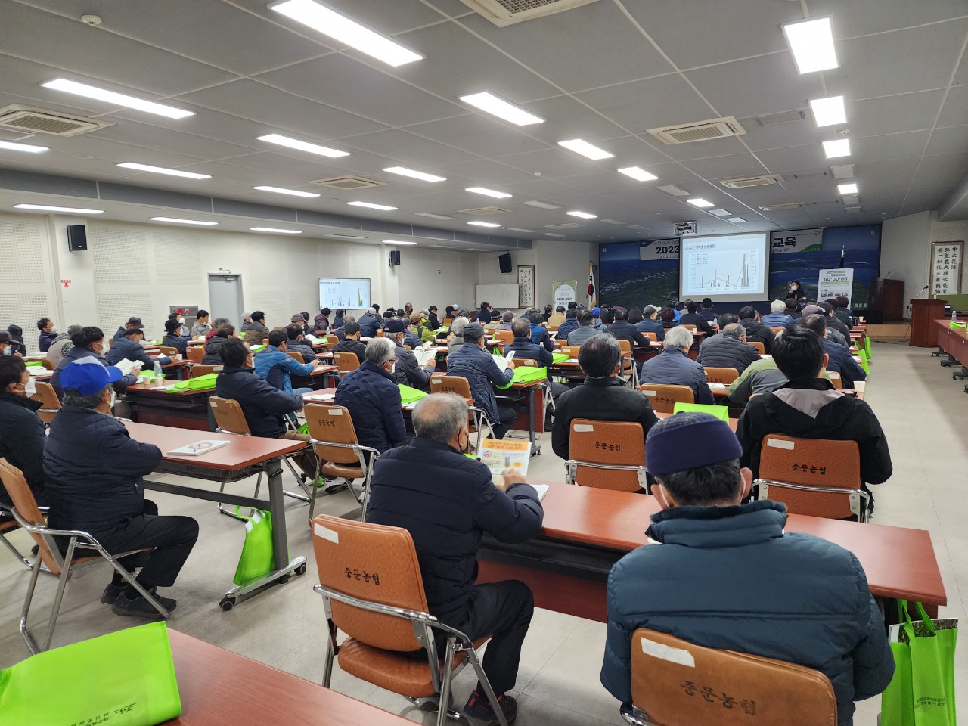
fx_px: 643
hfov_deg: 73.9
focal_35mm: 23
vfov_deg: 58.9
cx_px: 484
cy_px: 363
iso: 250
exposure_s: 1/120
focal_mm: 6.4
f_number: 1.8
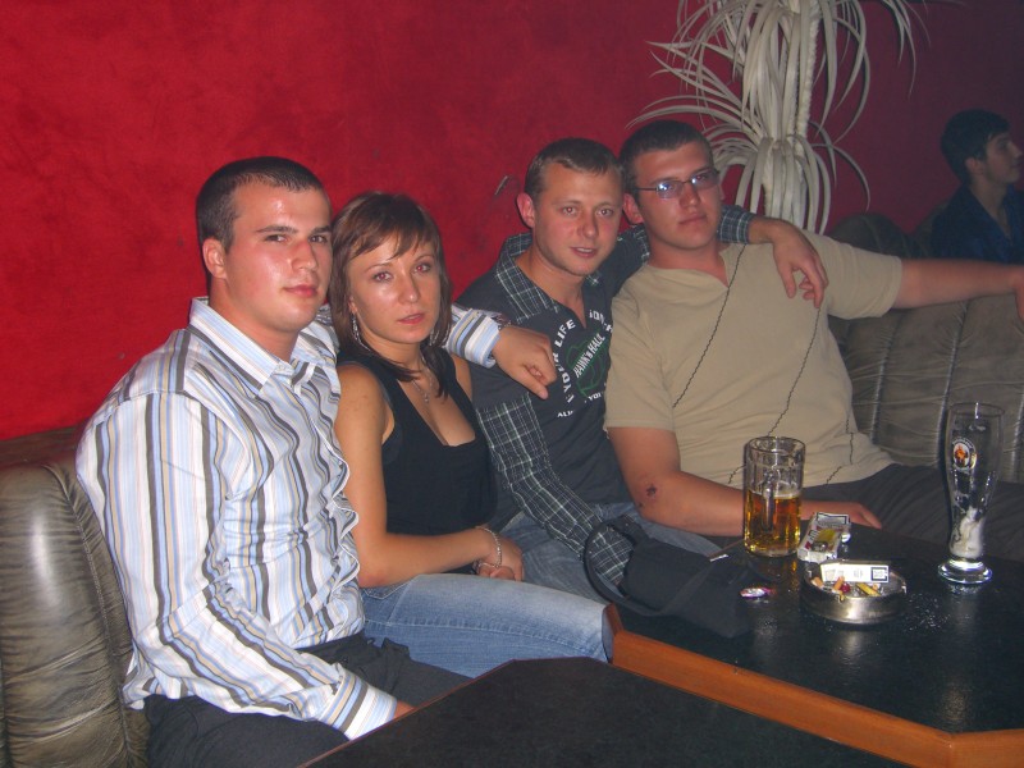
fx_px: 1361
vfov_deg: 31.5
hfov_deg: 41.2
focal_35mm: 46
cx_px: 512
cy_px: 384
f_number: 3.1
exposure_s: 1/60
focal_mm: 9.5
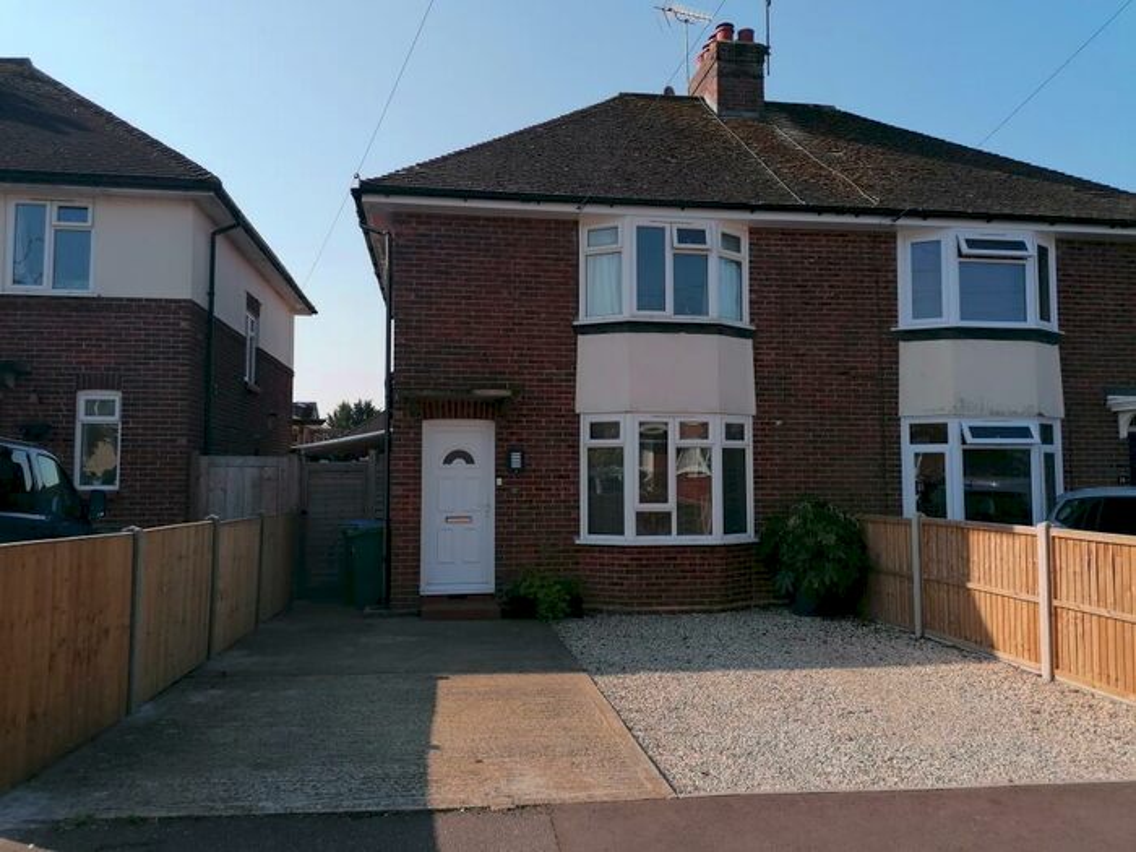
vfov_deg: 51.4
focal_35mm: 27
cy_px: 426
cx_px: 568
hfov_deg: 65.3
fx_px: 886
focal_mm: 4.75
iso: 50
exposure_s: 1/1567
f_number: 1.8
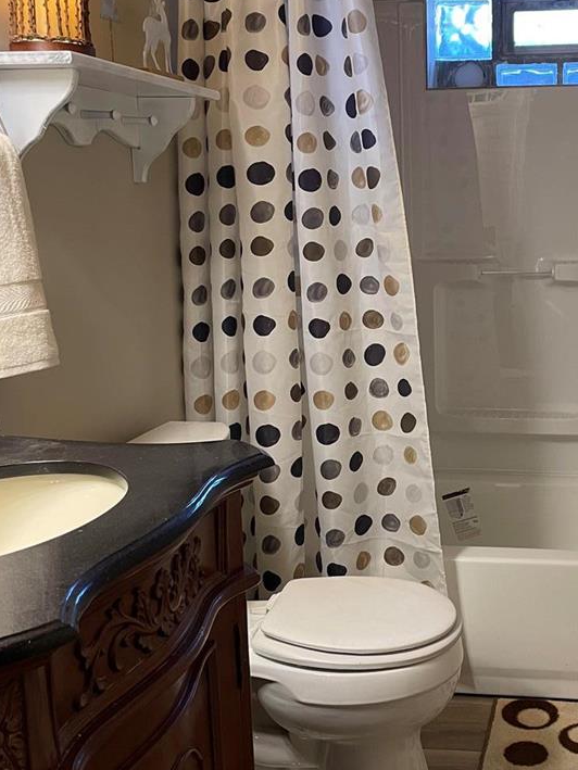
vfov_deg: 42.9
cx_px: 467
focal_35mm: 44
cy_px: 362
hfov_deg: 32.0
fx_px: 979
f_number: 1.6
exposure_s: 1/60
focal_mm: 4.2
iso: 160
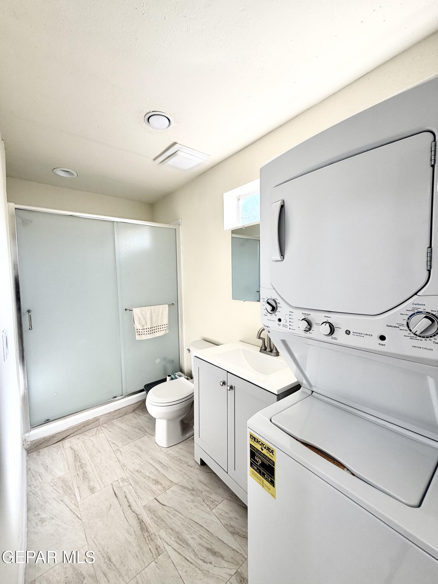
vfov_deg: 102.1
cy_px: 292
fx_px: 236
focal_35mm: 14
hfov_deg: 85.7
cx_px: 219
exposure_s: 1/182
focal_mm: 2.22
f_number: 2.2
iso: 50
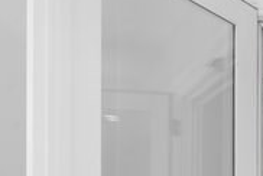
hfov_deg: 24.6
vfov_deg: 20.7
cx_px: 419
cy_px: 258
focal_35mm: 57
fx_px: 417
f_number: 9
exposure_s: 1/1.67
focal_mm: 16
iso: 200
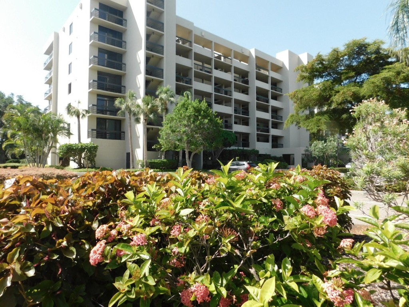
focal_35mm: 23
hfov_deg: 73.9
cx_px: 204
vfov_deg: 58.9
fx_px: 272
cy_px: 154
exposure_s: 1/640
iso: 125
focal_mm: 4
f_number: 3
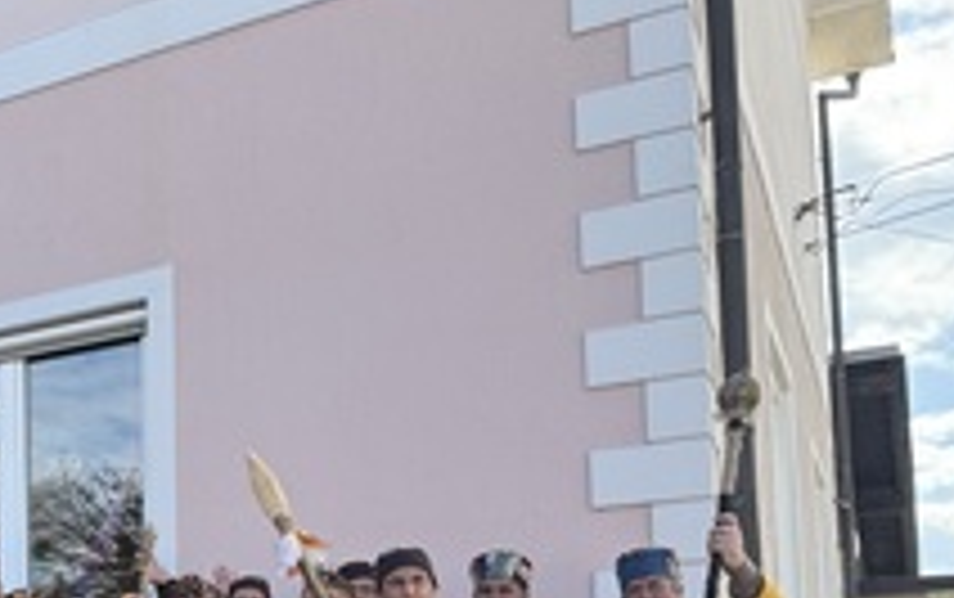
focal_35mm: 54
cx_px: -18
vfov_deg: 22.8
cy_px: 643
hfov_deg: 33.9
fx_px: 1405
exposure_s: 1/878
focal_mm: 6.76
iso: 80
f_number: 1.78
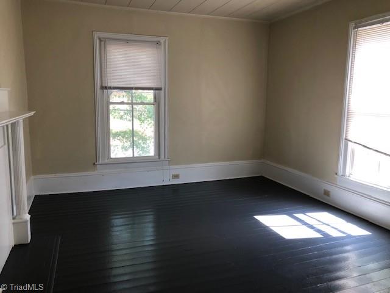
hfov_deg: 63.4
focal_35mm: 28
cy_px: 146
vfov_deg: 49.7
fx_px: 315
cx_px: 195
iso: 32
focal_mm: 3.99
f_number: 1.8
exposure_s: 1/30
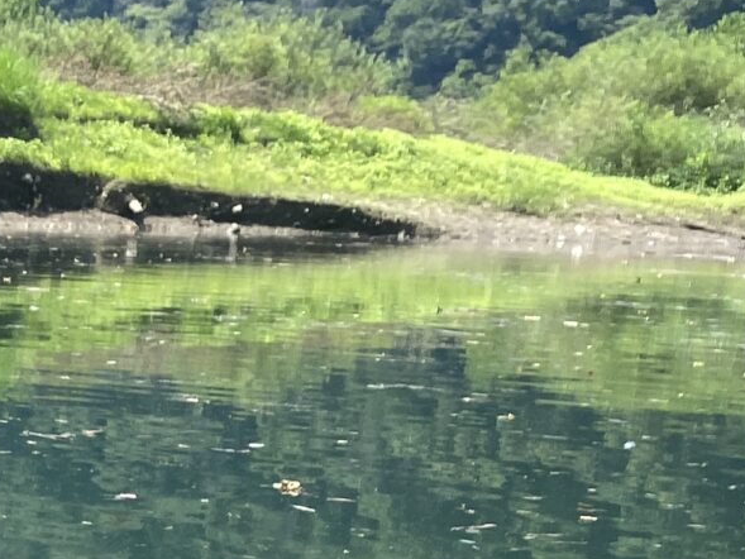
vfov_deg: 12.3
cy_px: 916
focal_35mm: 113
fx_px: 2432
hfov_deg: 16.2
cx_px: -315
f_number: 1.8
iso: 32
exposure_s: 1/1218
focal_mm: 4.25
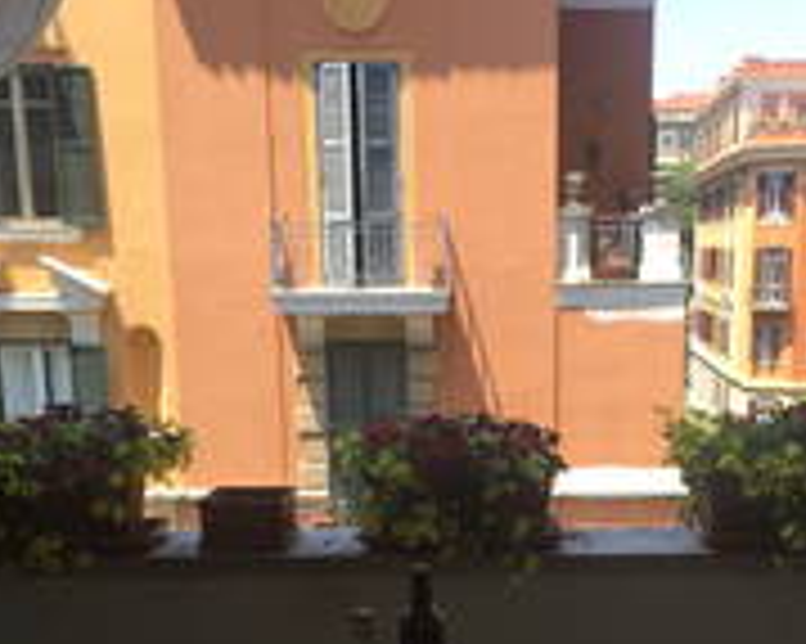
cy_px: 599
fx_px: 1359
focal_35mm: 57
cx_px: 486
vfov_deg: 25.7
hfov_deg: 32.9
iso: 25
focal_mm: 4.15
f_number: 2.2
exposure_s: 1/386
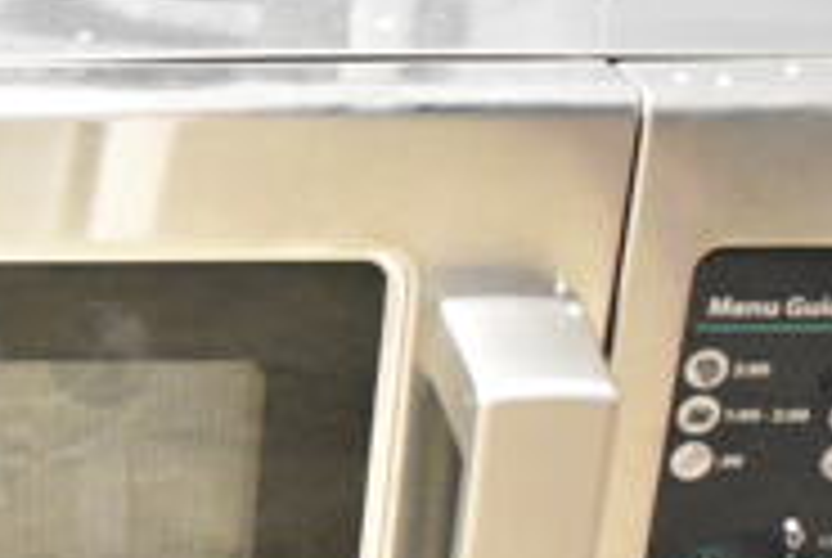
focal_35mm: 89
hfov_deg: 21.3
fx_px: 2060
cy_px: 536
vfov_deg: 15.2
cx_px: -162
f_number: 4
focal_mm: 18
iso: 6400
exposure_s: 1/60
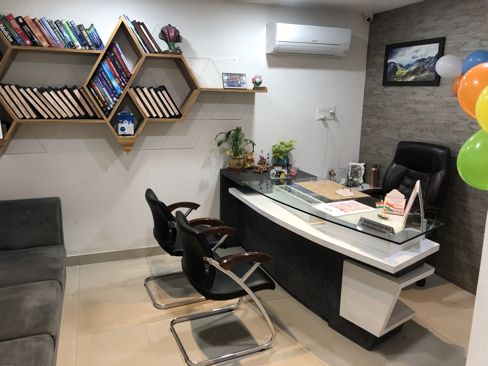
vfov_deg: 49.7
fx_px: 395
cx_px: 244
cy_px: 183
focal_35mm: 28
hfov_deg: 63.4
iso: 40
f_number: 1.8
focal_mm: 4
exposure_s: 1/20
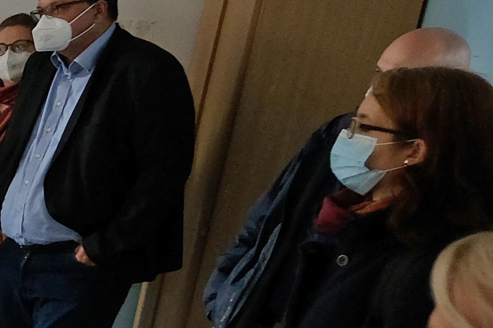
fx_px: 1410
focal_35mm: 103
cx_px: -803
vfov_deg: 12.8
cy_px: 442
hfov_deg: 12.9
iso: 640
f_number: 2.8
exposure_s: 1/60
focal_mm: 12
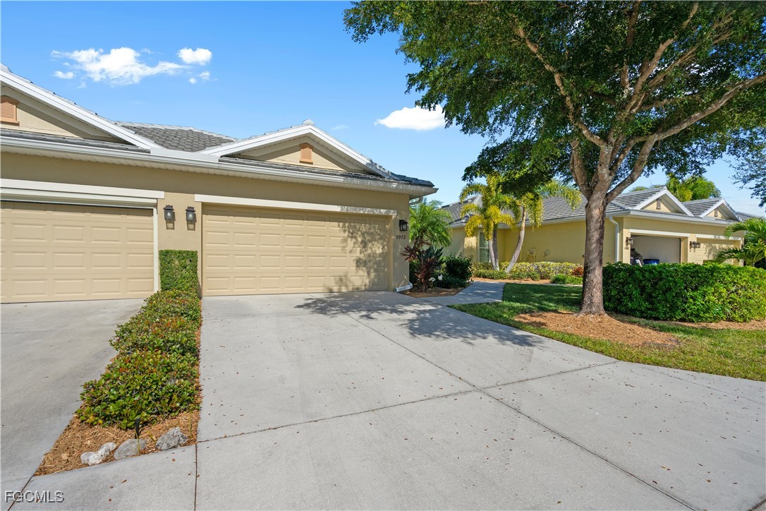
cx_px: 383
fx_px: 340
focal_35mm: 16
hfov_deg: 96.7
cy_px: 256
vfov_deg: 73.7
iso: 400
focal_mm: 16
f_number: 8
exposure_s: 1/2000
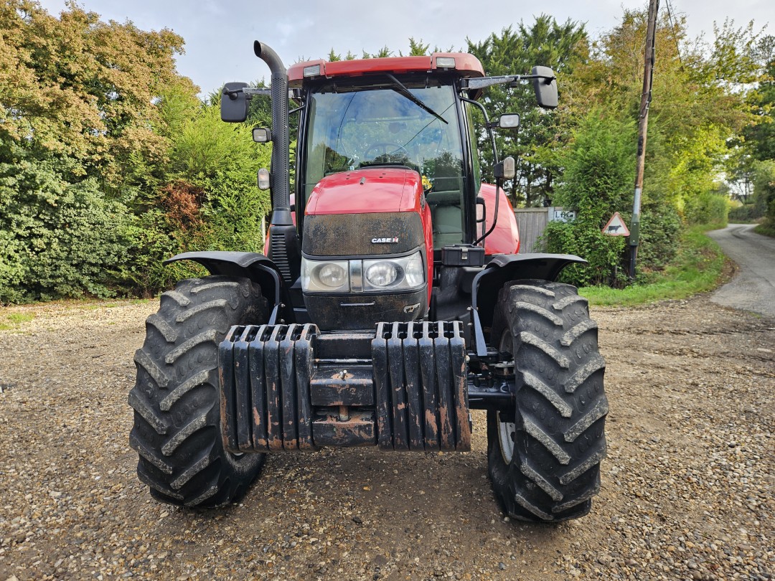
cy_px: 290
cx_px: 388
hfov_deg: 73.9
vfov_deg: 58.9
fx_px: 515
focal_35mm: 23
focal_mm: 5.4
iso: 25
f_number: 1.8
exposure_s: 1/239
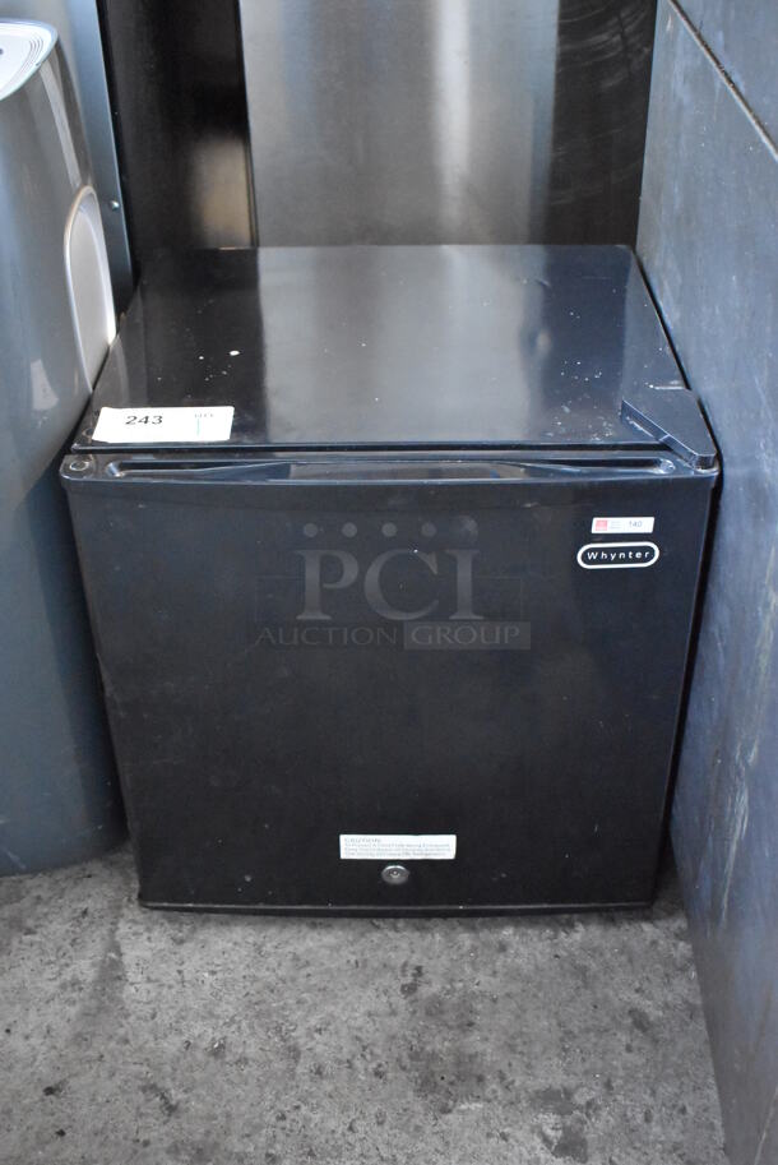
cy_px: 582
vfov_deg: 49.5
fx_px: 1262
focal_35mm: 39
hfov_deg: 34.3
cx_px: 389
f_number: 4
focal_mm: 26
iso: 10000
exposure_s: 1/125
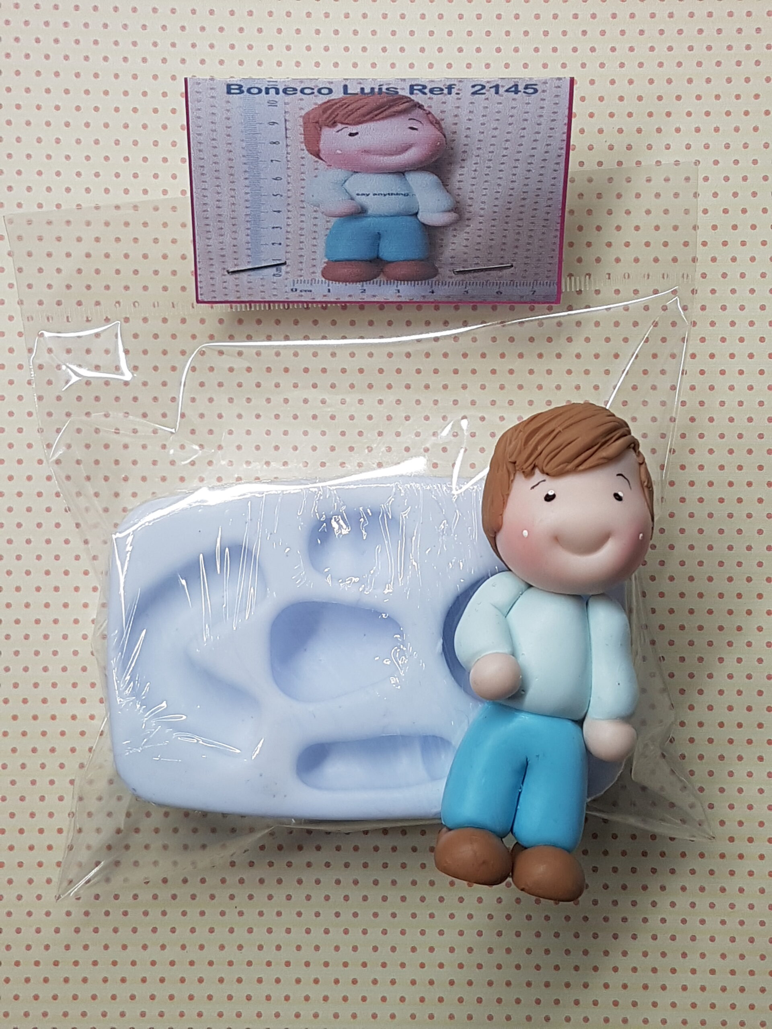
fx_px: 773
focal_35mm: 26
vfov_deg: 67.3
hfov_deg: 53.1
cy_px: 514
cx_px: 386
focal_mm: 4.2
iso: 40
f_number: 1.7
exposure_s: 1/50
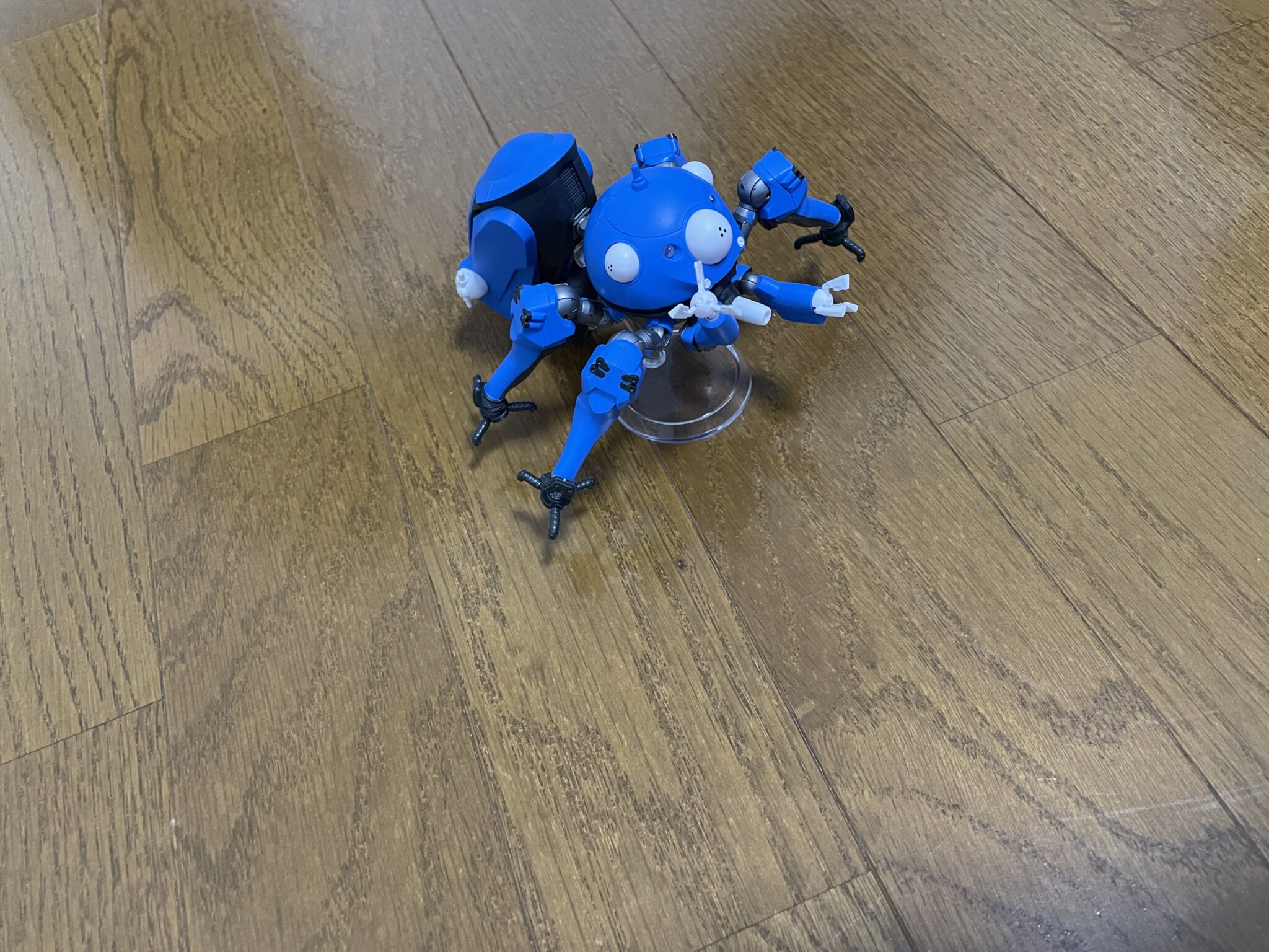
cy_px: 476
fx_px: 953
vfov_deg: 53.1
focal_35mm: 26
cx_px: 634
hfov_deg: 67.3
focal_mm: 4.2
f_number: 1.6
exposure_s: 1/60
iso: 400
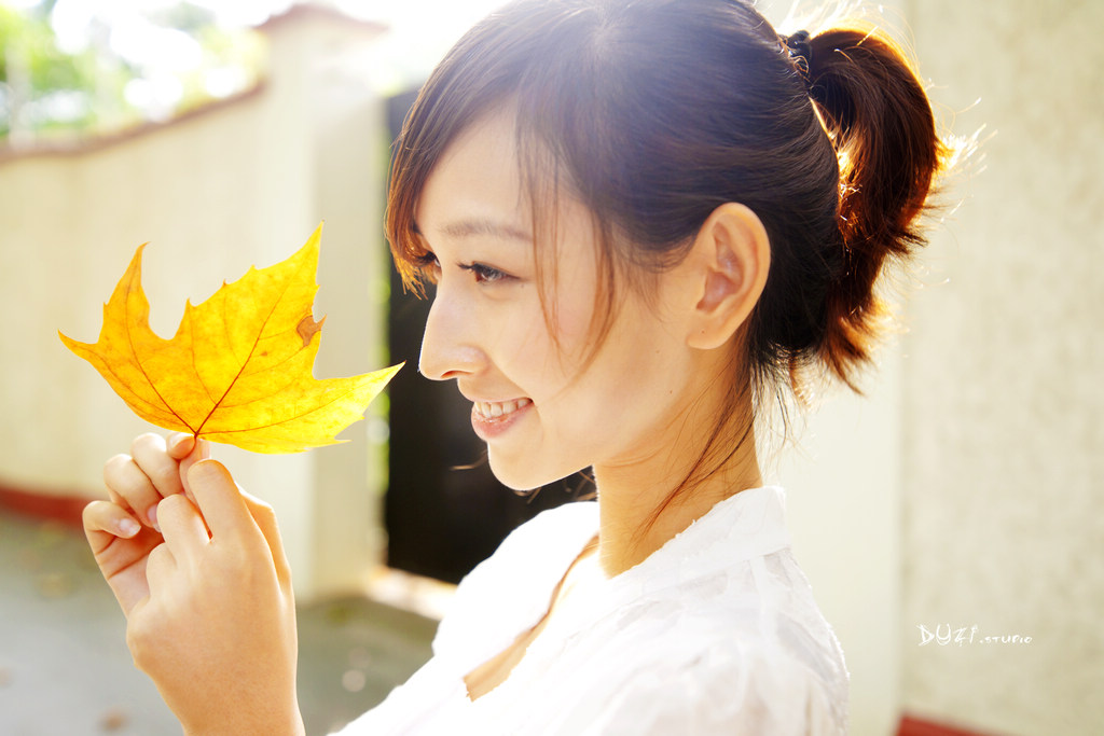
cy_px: 368
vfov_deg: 37.9
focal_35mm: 35
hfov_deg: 54.4
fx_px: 1073
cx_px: 552
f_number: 2.8
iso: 200
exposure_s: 1/100
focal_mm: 35
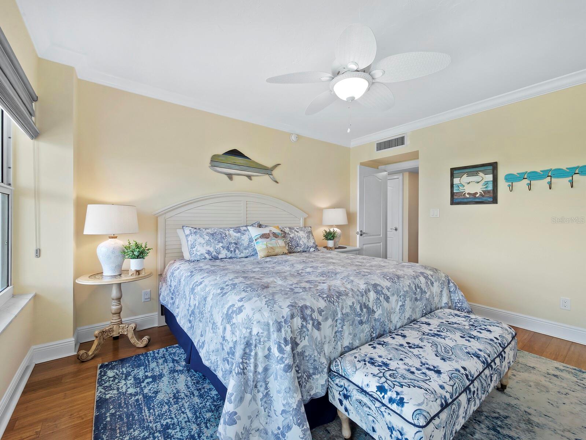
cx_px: 293
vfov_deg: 85.7
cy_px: 220
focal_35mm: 14
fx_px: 237
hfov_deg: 102.1
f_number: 11
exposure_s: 1/3
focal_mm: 7
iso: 400
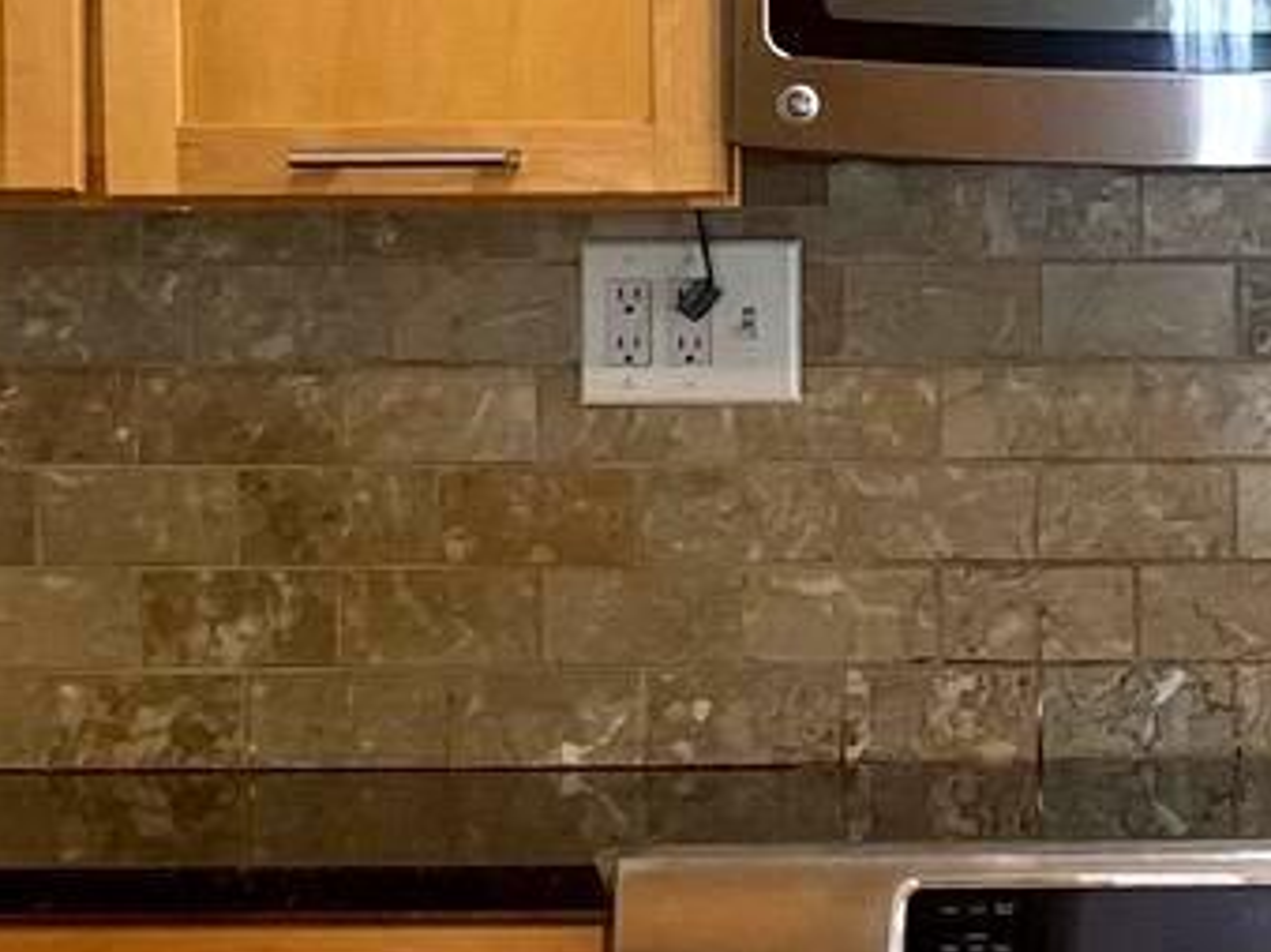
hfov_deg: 11.8
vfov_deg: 9.4
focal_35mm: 157
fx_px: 5763
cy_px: 356
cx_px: 2122
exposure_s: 1/60
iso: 80
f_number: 1.8
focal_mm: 4.25
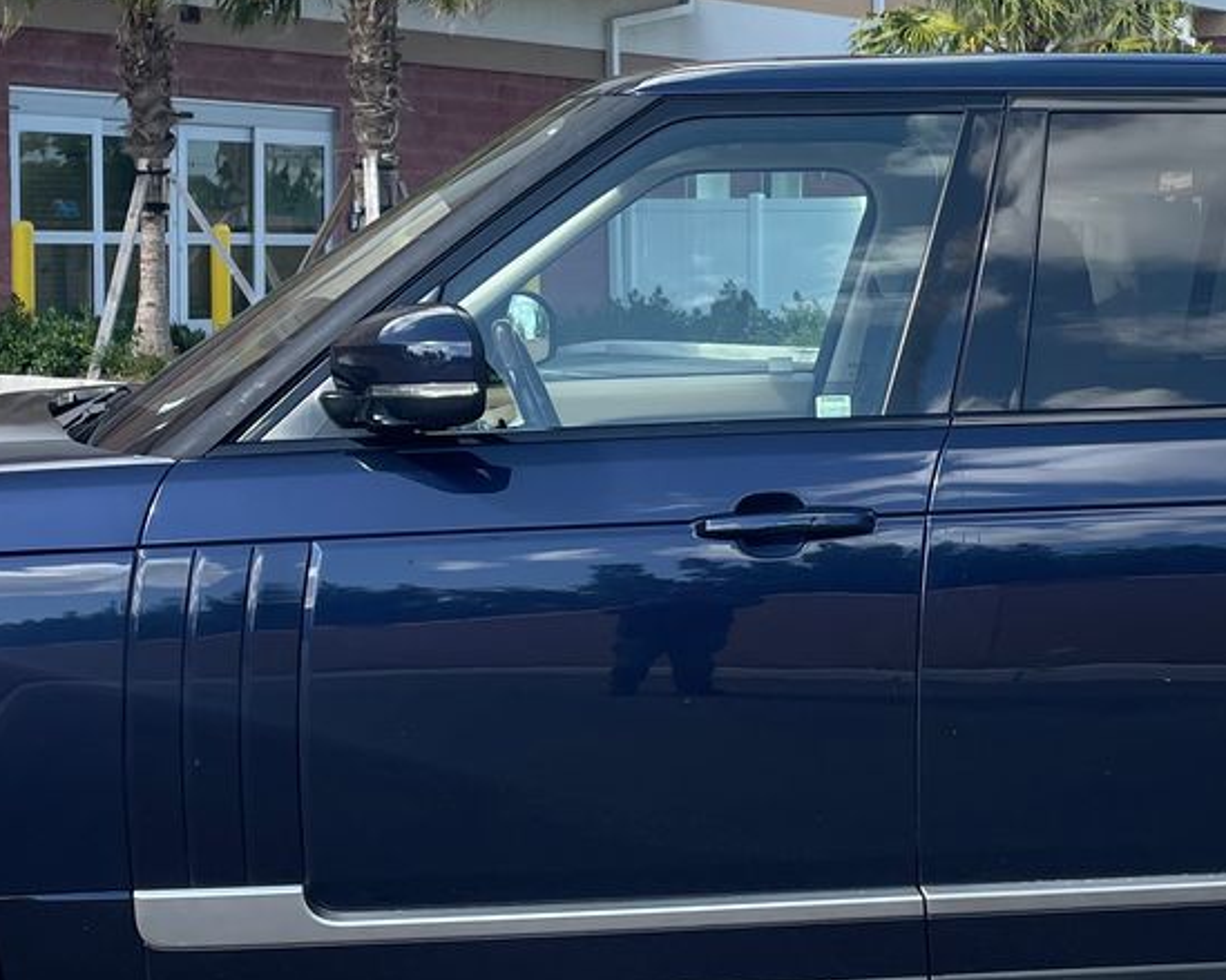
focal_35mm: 74
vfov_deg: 20.7
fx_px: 2685
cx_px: 849
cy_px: 435
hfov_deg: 25.5
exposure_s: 1/1595
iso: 32
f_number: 1.6
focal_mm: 4.2
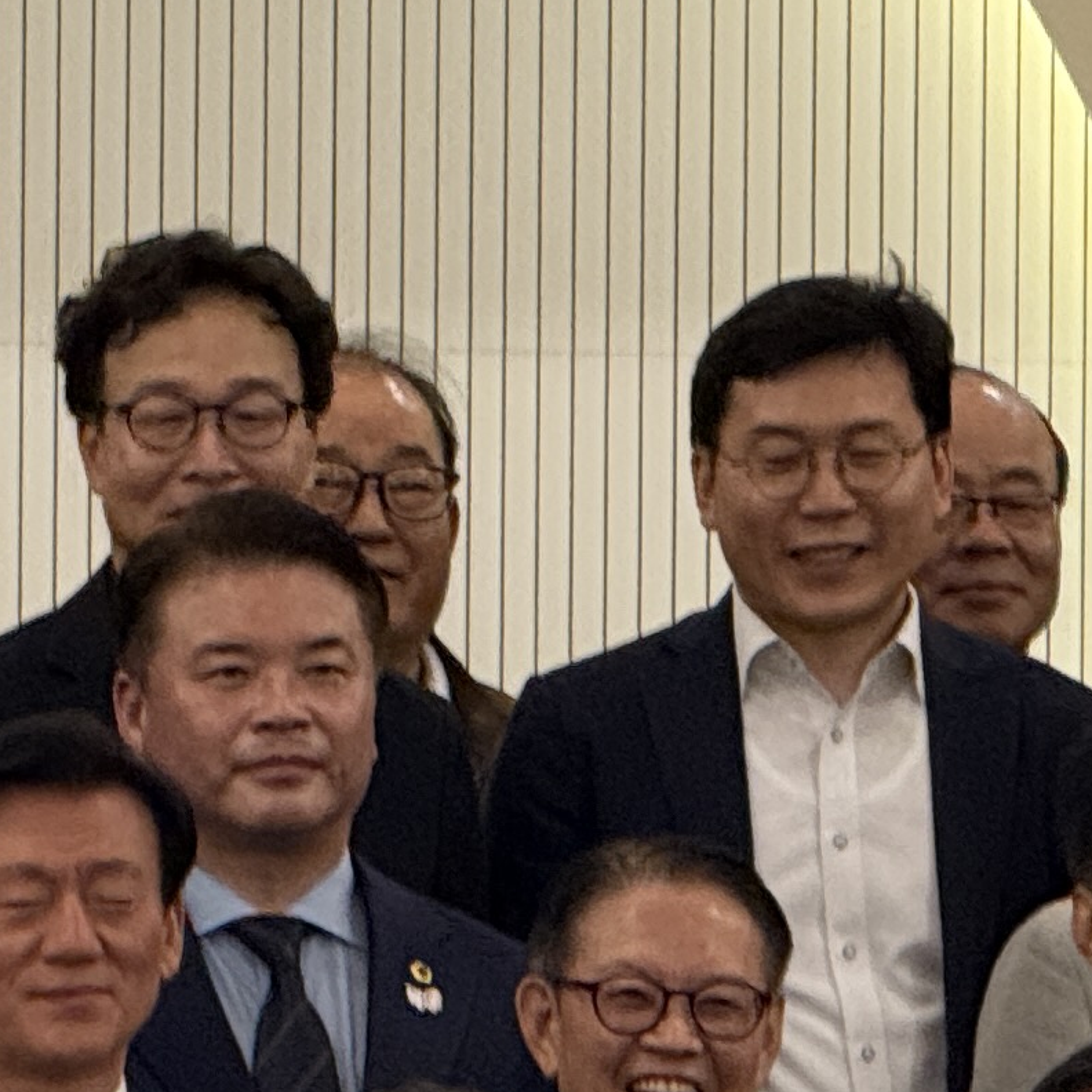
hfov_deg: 3.2
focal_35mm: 540
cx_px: -212
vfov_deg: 3.2
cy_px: 812
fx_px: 19273
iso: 500
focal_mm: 15.66
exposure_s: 1/60
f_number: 2.8
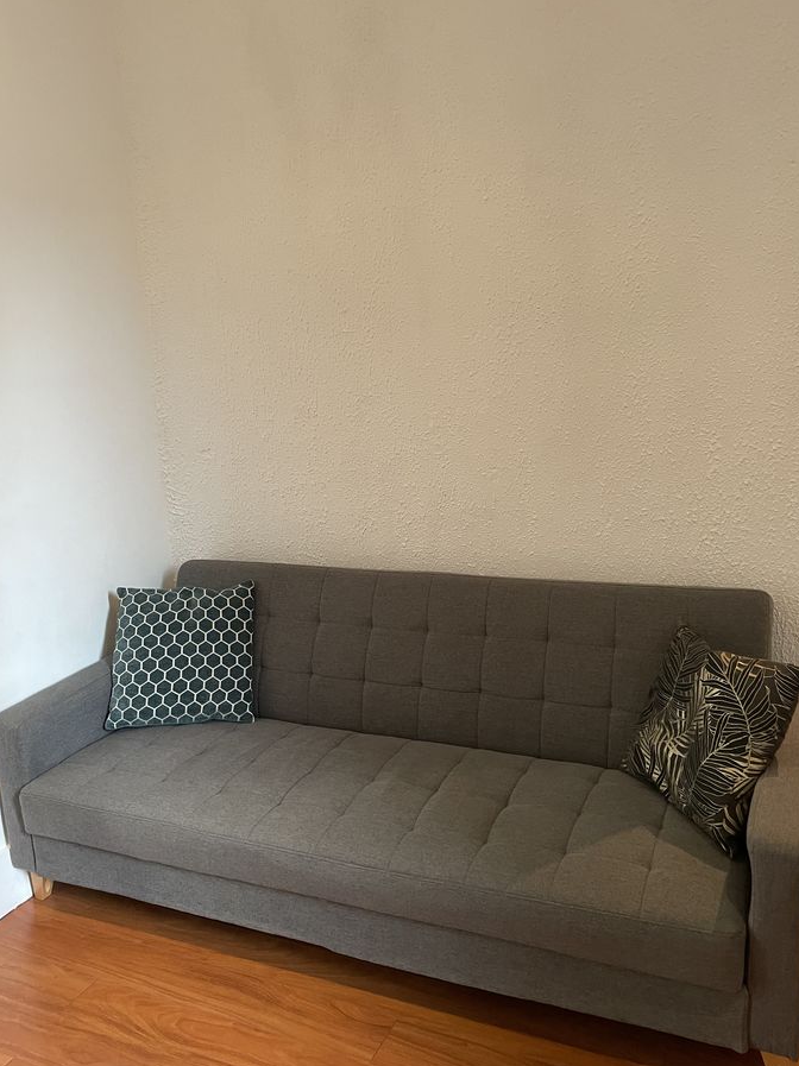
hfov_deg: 48.2
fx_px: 893
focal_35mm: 29
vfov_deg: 61.7
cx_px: 420
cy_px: 525
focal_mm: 4.2
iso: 320
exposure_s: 1/50
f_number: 1.6
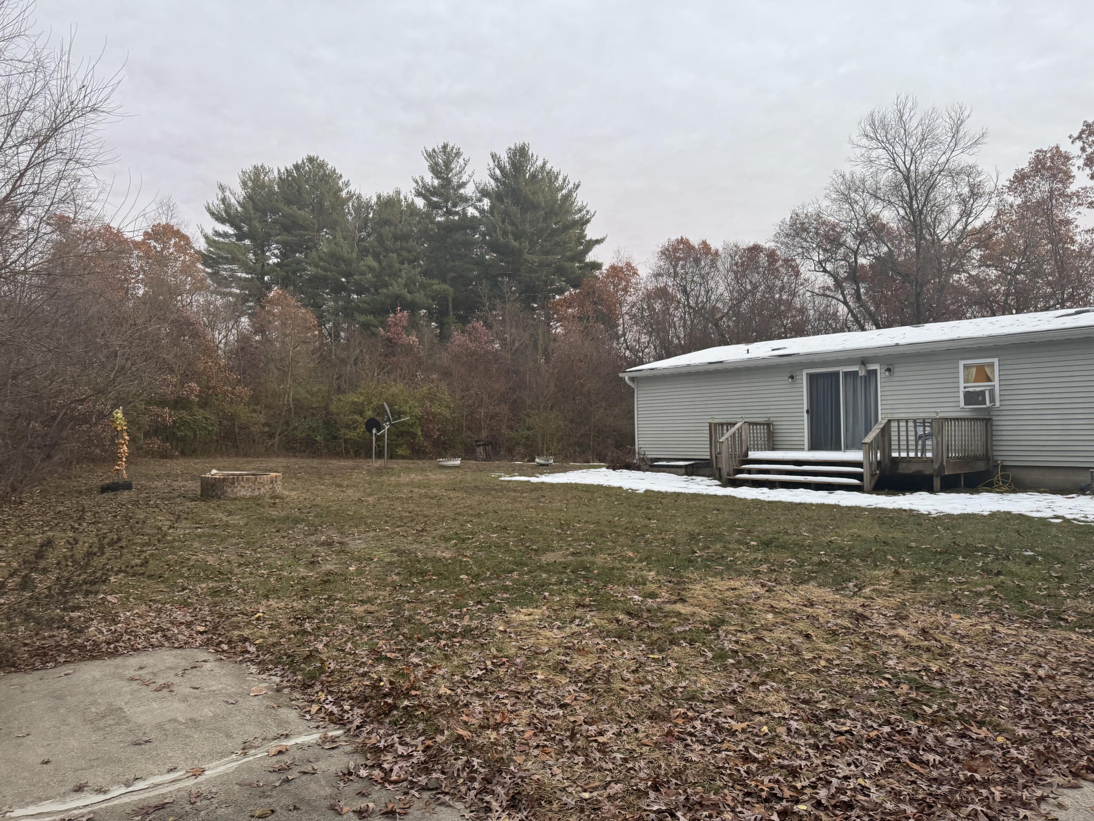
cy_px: 410
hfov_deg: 71.6
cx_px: 547
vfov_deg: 56.8
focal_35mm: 24
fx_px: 758
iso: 200
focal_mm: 6.76
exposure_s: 1/75
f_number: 1.78
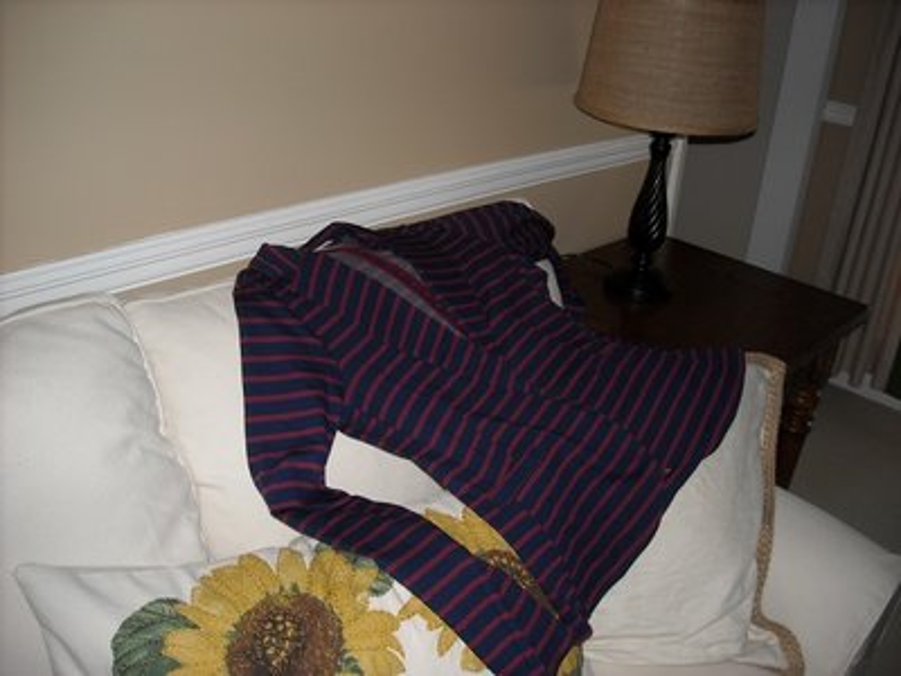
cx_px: 450
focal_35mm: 35
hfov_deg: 52.6
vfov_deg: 40.7
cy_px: 338
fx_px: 911
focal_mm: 5.7
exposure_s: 1/60
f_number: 2.8
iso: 64
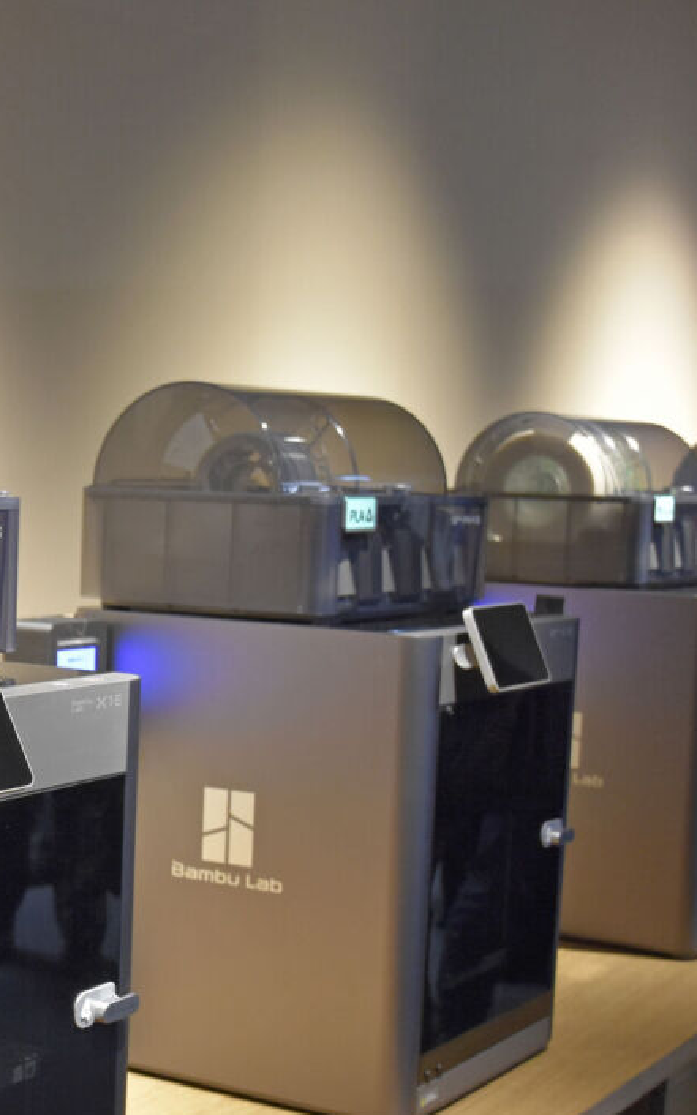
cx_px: -22
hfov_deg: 19.4
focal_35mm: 65
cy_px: 751
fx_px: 1976
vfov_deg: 31.3
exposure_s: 1/60
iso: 1400
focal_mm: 20
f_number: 4
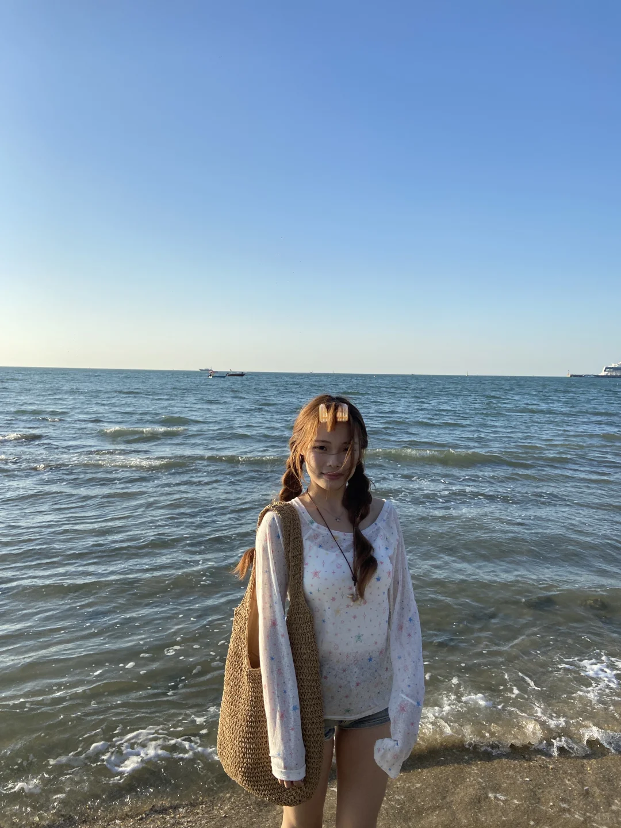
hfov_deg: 53.1
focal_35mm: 26
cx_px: 310
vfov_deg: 67.3
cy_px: 414
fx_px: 622
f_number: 1.8
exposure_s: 1/2571
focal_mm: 4.25
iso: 32
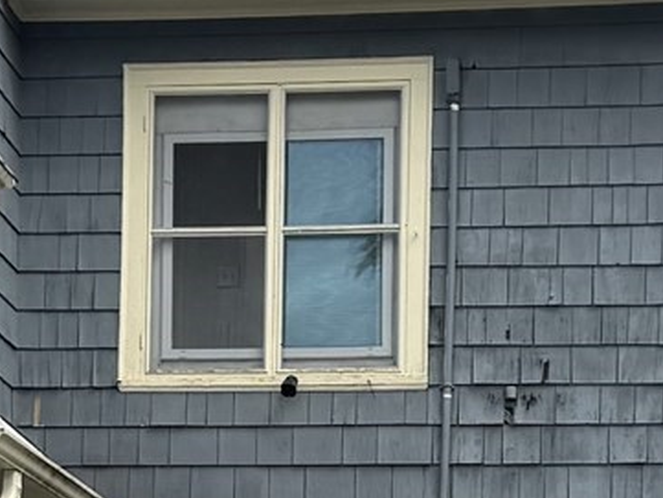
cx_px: 246
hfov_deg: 14.5
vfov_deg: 10.6
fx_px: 2606
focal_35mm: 136
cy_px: 719
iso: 100
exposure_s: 1/2611
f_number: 1.78
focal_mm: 6.76
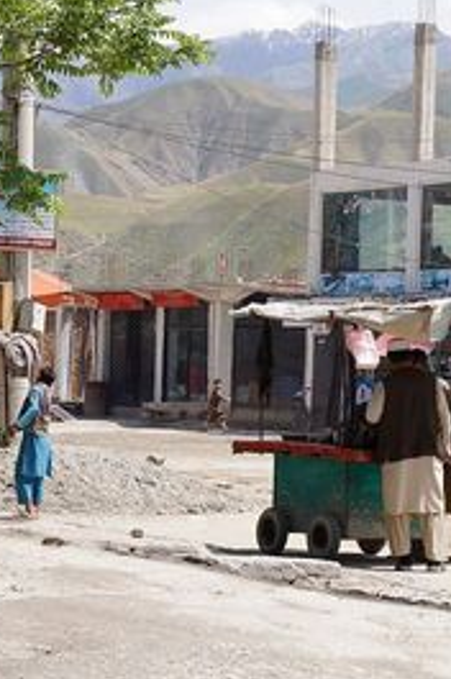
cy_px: 315
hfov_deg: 10.1
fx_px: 2562
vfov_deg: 15.1
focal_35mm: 136
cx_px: 290
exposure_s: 1/640
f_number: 10
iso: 400
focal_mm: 75
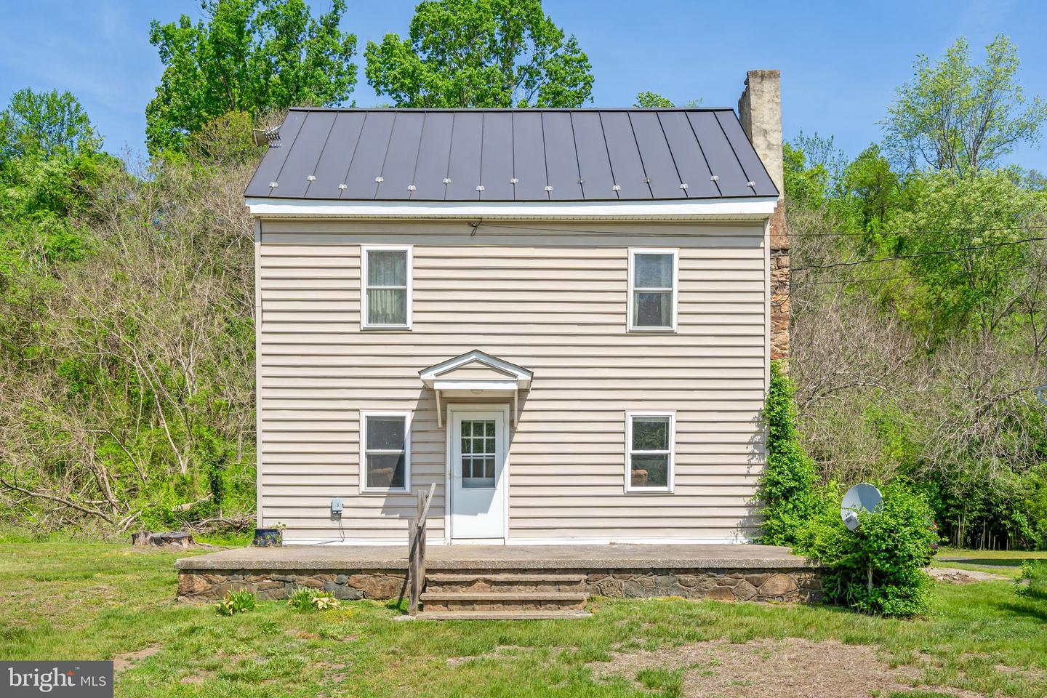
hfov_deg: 65.5
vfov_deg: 46.4
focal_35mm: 28
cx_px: 524
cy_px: 349
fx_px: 814
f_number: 14
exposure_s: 1/400
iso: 250
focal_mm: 28
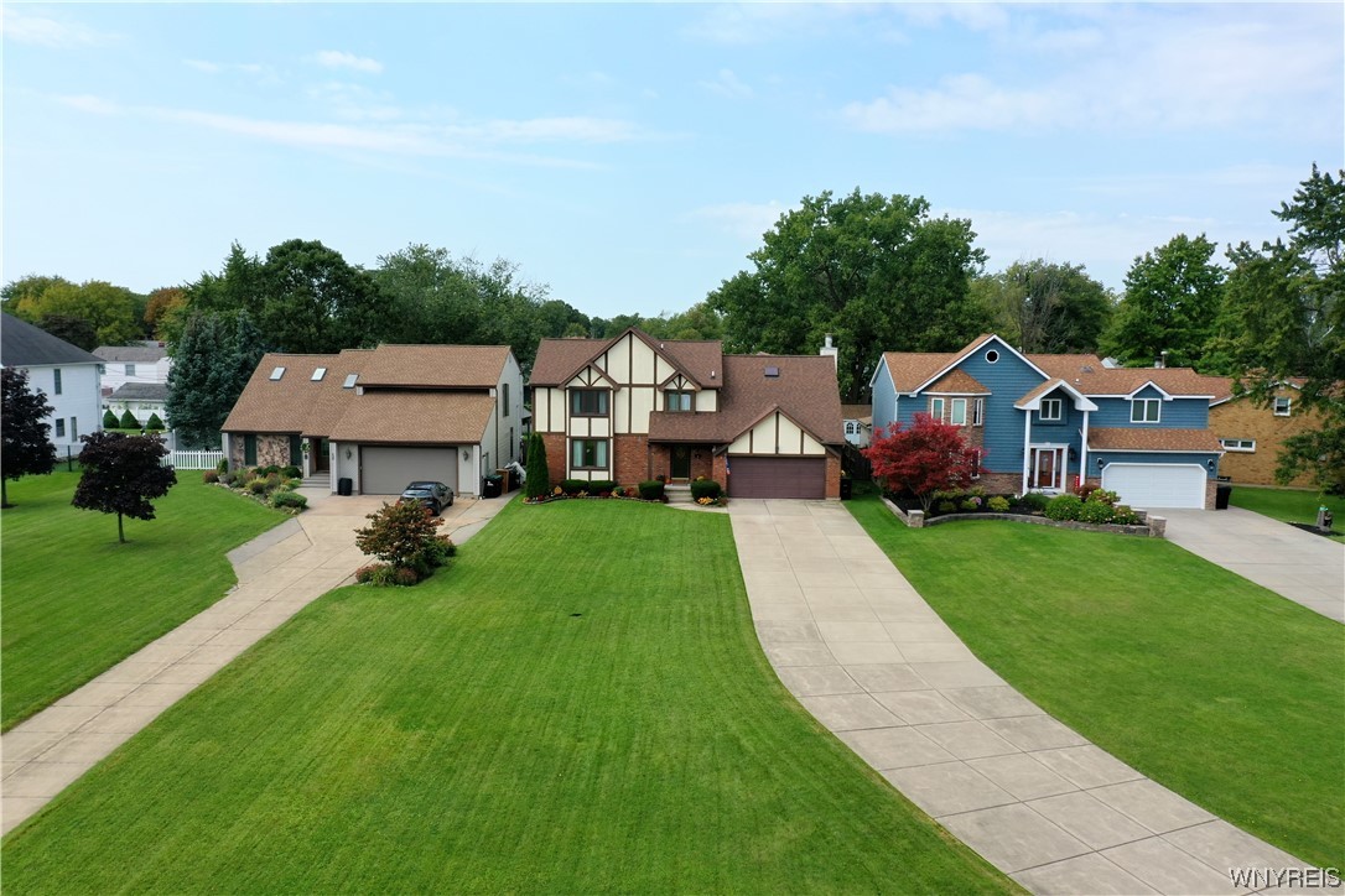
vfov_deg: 46.4
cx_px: 672
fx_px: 1046
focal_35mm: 28
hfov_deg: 65.5
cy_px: 448
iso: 100
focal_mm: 10.26
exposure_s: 1/400
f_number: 5.6
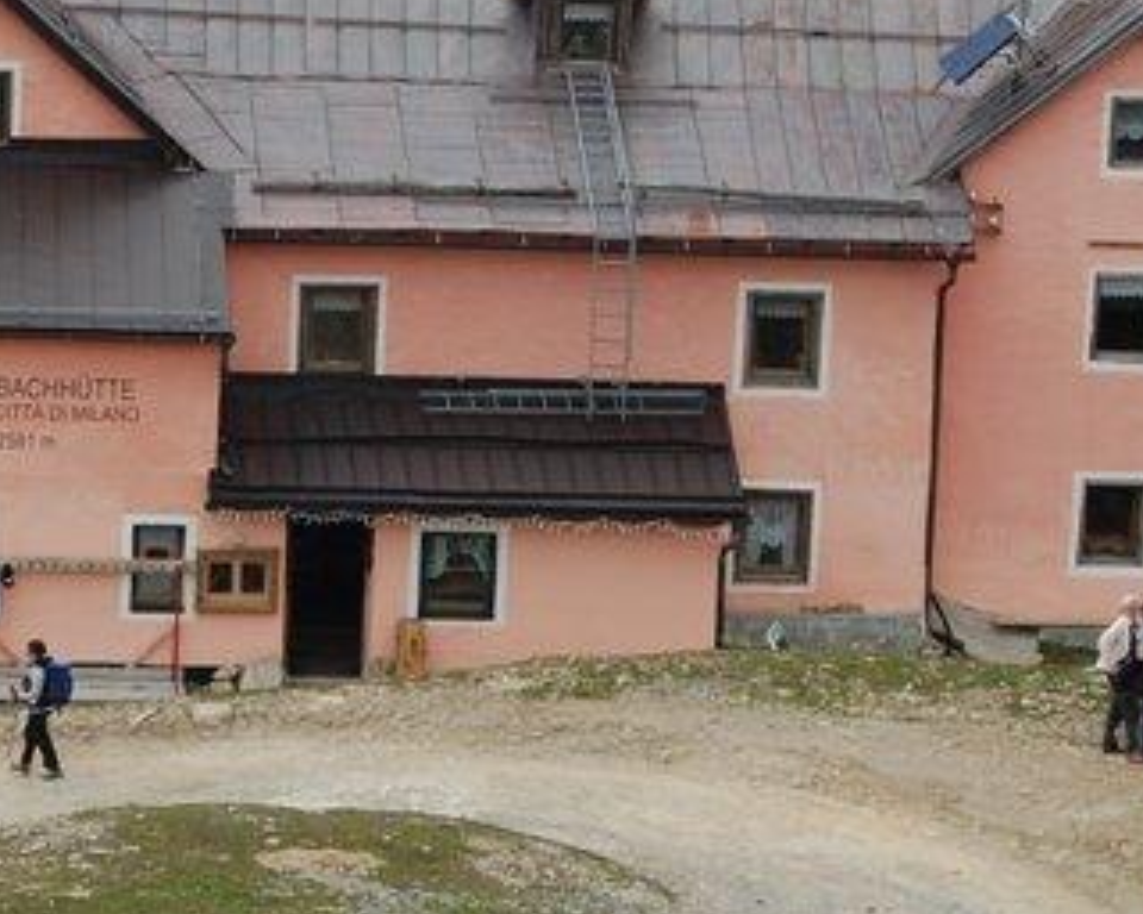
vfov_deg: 6.7
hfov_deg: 8.3
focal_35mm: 232
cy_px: 468
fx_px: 7862
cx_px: 329
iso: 200
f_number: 9
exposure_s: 1/320
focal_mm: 55
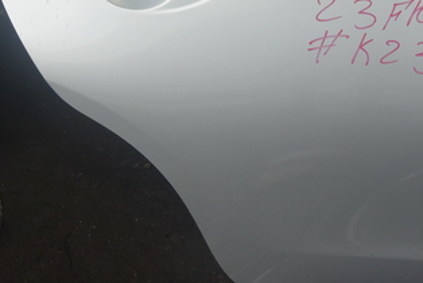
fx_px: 870
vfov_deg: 18.0
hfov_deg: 27.0
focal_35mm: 74
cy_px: -6
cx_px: 306
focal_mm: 11
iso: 320
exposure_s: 1/125
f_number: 4
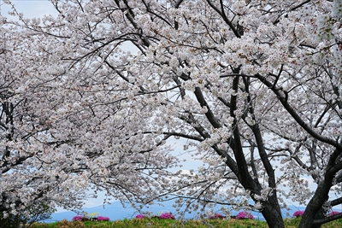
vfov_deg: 29.9
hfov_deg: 43.6
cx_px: 171
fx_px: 428
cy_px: 114
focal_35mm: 45
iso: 100
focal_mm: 45
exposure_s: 1/160
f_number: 13
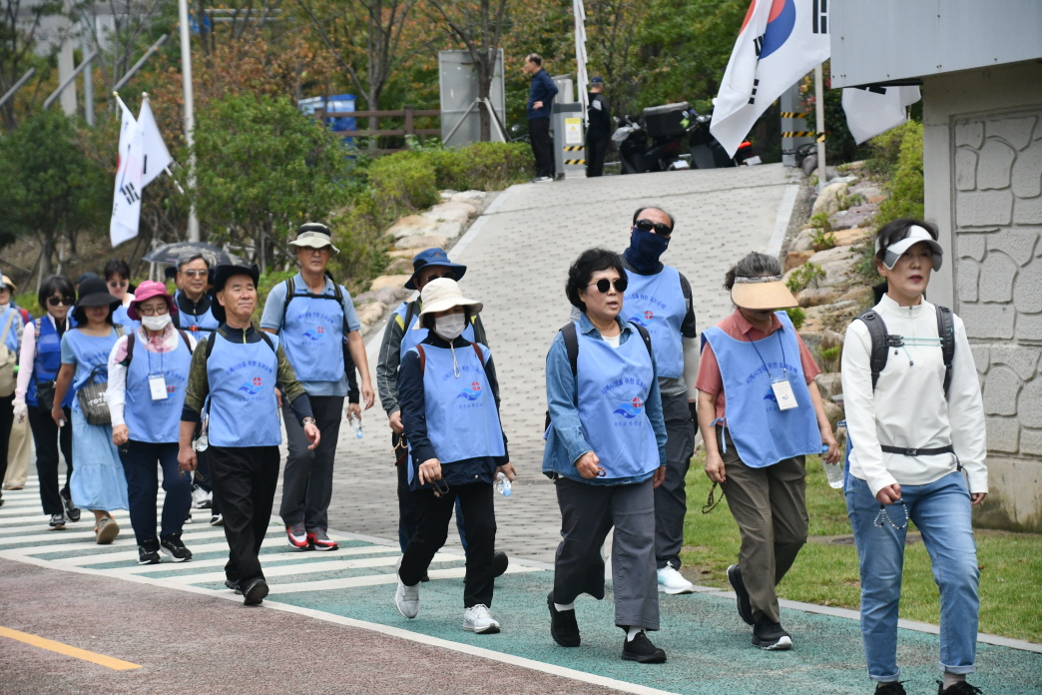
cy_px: 348
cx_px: 521
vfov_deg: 11.4
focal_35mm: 120
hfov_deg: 17.1
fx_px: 3473
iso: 1000
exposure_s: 1/640
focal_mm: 80
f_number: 5.3
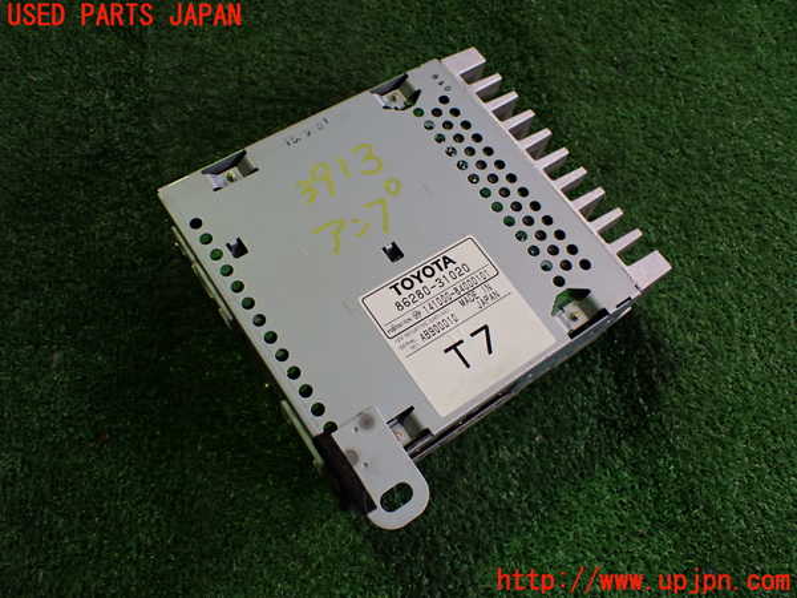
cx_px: 398
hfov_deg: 60.0
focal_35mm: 30
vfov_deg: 46.8
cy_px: 299
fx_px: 691
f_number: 2.3
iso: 400
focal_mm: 5.4
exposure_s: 1/125
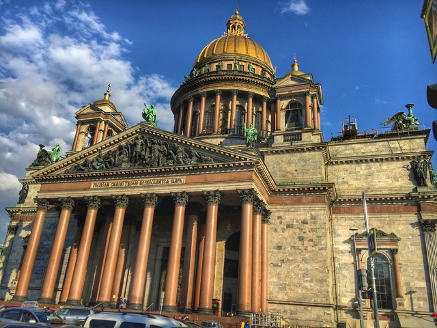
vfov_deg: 48.2
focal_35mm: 29
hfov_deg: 61.7
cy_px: 164
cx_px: 218
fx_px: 366
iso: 25
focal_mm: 4.15
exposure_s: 1/1202
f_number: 2.2
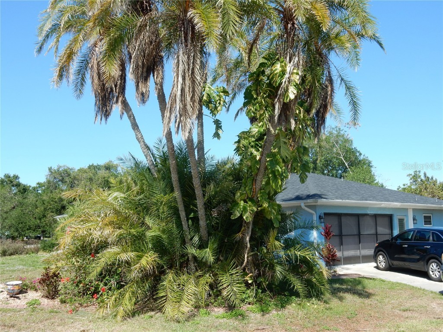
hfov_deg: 51.4
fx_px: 461
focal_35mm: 36
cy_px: 166
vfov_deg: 39.7
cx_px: 222
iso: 125
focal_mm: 6.4
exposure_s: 1/640
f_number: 4
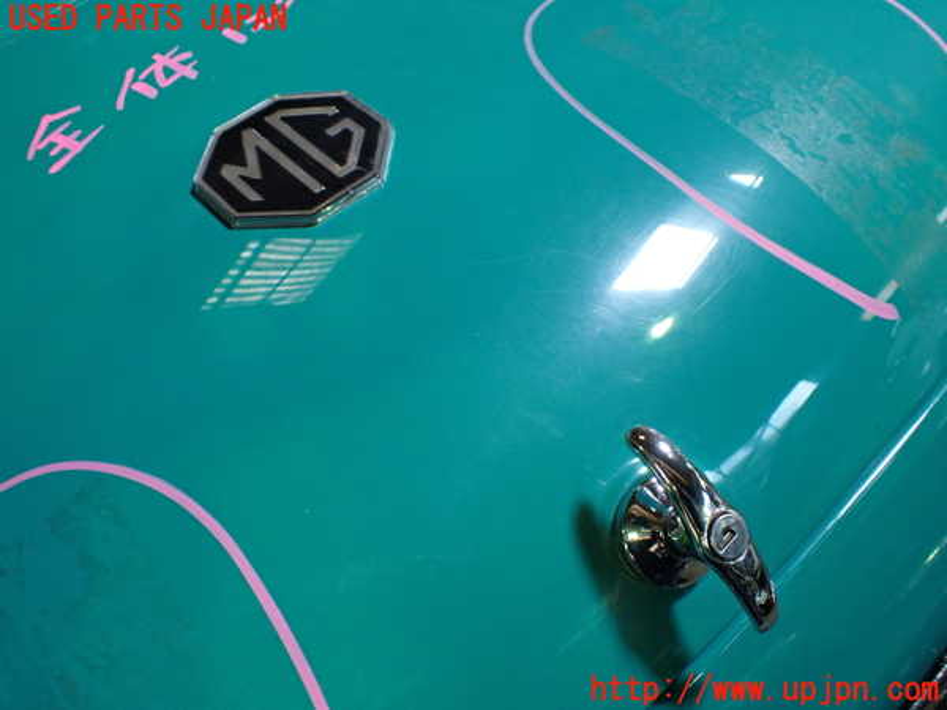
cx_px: 474
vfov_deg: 46.8
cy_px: 355
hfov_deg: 60.0
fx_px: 821
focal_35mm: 30
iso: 400
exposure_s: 1/125
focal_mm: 5.4
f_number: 2.3
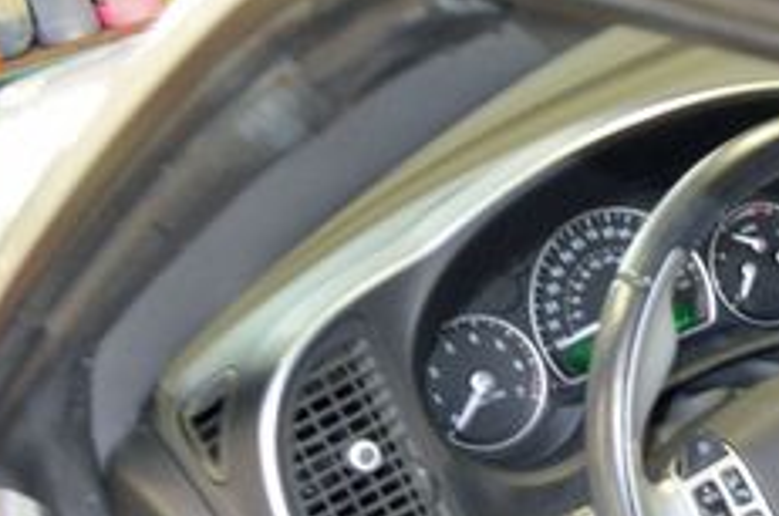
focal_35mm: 83
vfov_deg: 15.5
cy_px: 695
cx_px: 1049
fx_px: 1792
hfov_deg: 21.8
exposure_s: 1/60
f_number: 3.8
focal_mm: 20
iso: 2200
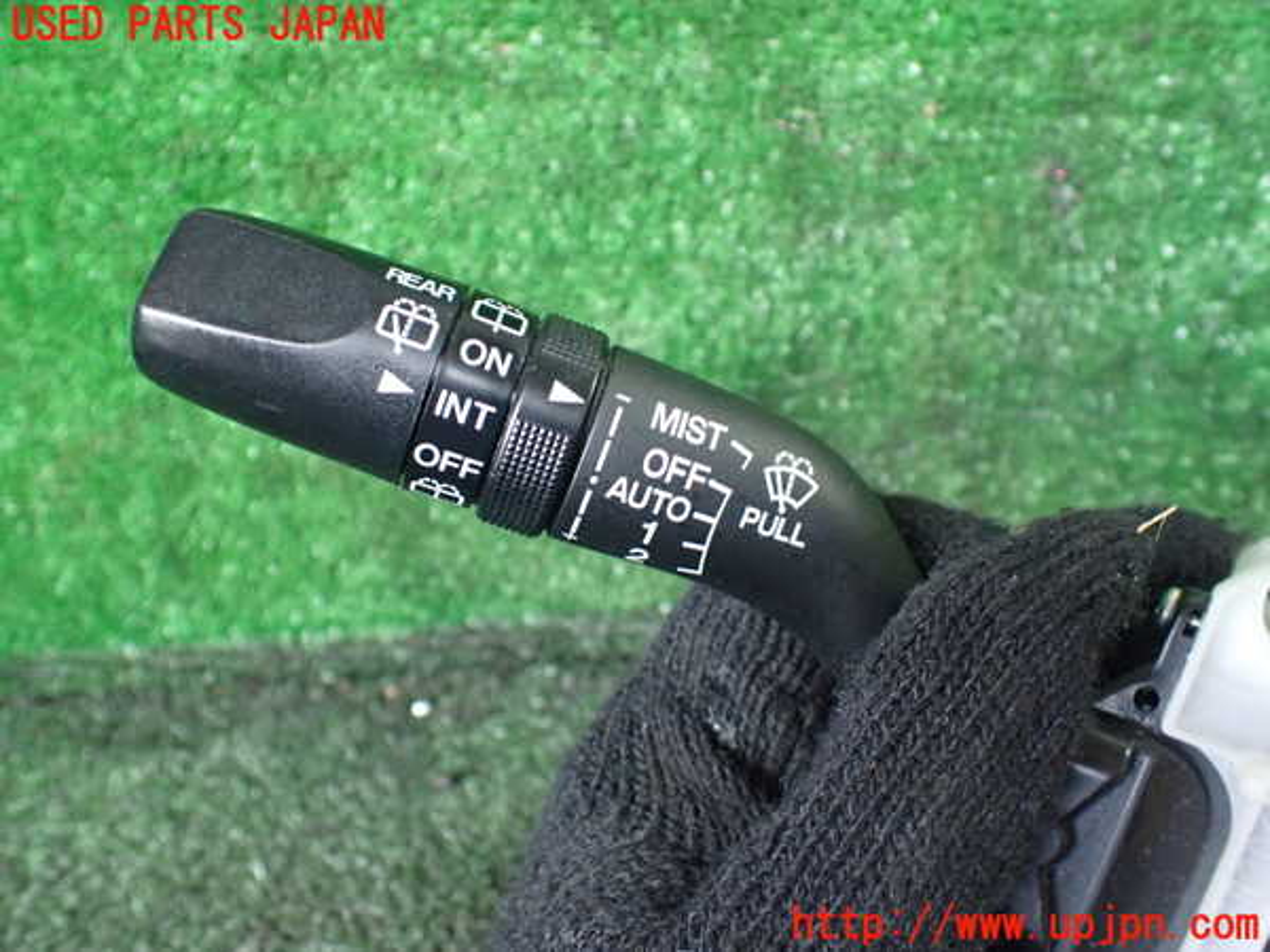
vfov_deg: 46.8
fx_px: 1101
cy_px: 476
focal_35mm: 30
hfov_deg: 60.0
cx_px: 635
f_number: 2.3
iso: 800
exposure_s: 1/40
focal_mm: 5.4
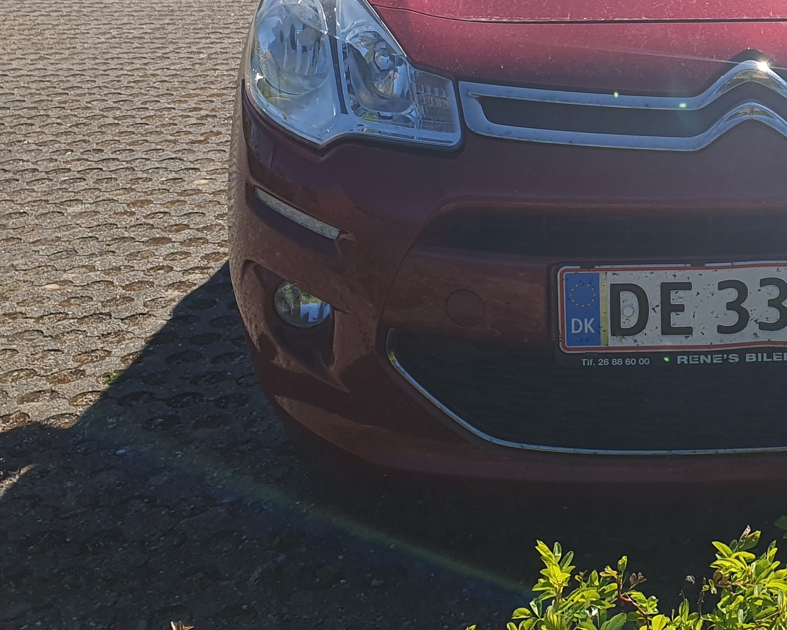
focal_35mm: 55
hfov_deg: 31.0
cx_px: 828
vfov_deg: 26.3
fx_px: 1281
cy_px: 13
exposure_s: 1/1524
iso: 50
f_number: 2.4
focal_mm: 4.32
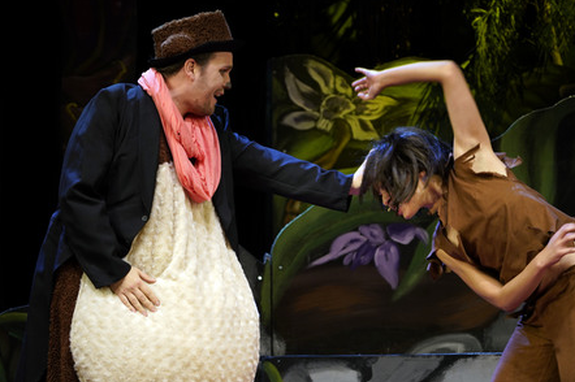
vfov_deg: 6.7
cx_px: 289
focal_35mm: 204
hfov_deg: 10.1
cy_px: 190
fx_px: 3256
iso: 1600
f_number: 5.6
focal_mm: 200
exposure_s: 1/200
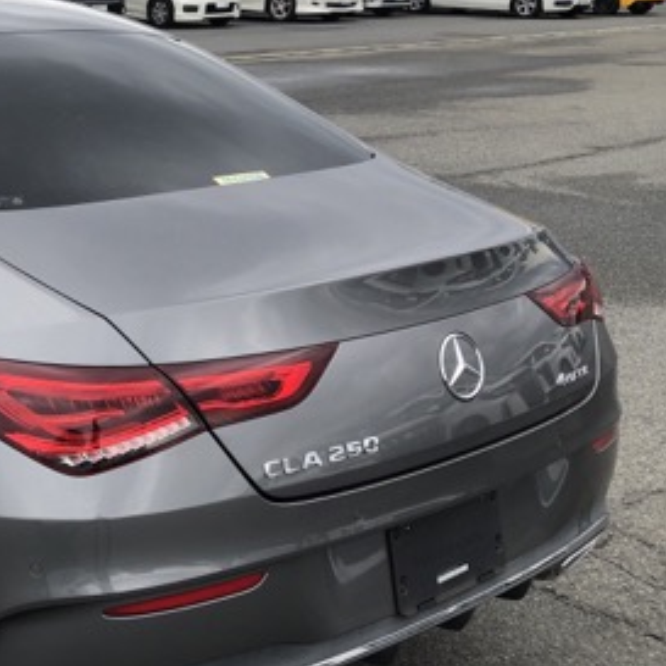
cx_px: -12
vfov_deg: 29.5
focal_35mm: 58
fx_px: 1262
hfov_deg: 27.7
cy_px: 361
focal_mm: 3.99
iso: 20
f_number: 1.8
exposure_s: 1/444
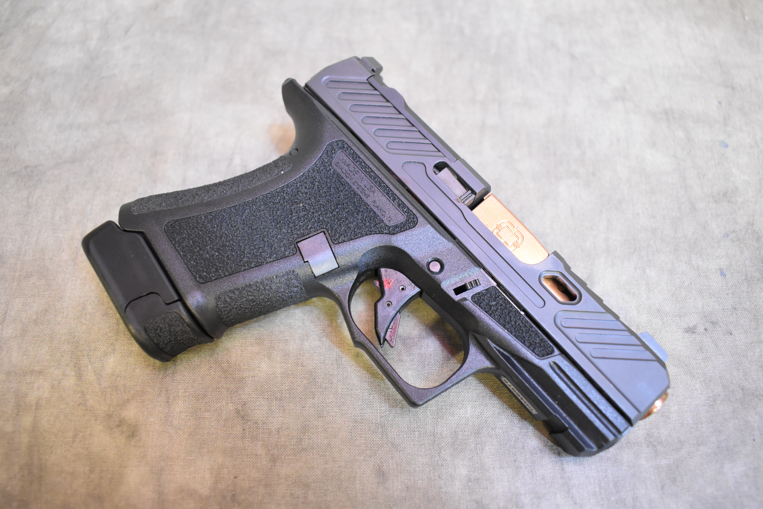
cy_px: 254
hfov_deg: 61.9
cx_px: 382
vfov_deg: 43.6
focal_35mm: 30
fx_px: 636
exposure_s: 1/15
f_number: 3.5
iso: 3200
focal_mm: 20
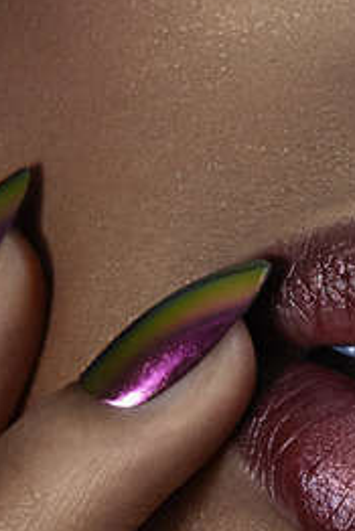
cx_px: 519
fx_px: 10276
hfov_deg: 2.0
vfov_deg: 3.0
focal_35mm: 696
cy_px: 280
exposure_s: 1/160
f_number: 13
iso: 100
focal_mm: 135
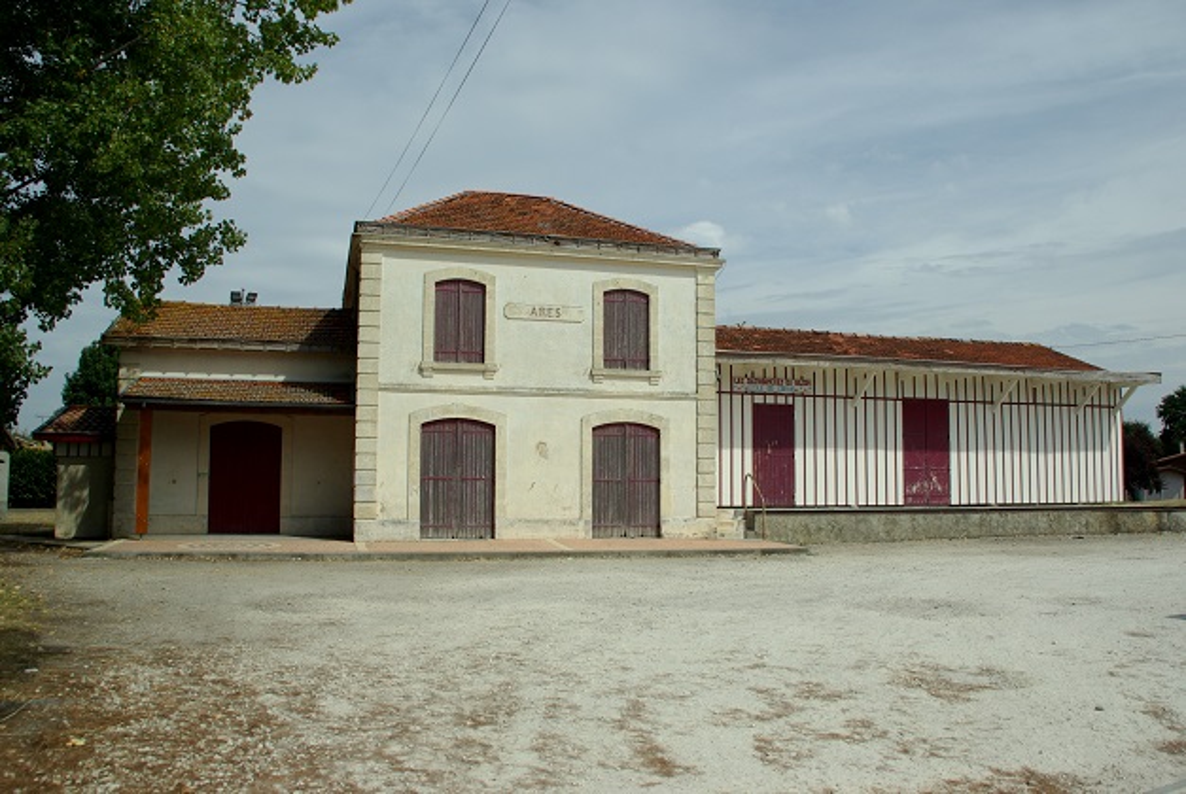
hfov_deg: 67.3
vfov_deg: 48.1
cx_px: 593
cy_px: 397
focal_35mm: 27
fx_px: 891
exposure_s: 1/500
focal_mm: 18
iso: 100
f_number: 8
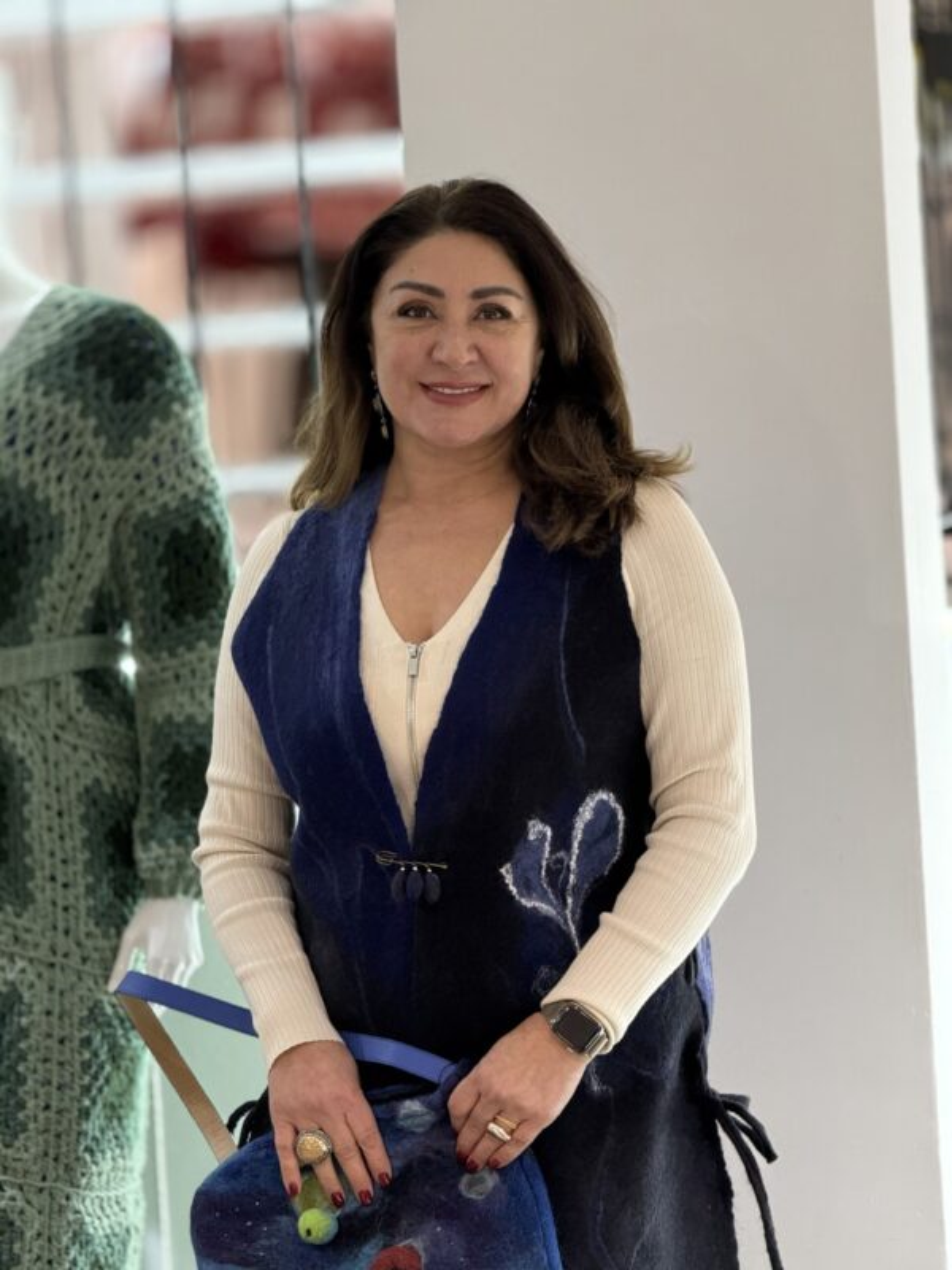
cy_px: 635
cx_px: 476
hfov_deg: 12.3
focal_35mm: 120
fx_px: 4400
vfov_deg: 16.4
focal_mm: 15.66
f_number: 2.8
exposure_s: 1/33
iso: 200
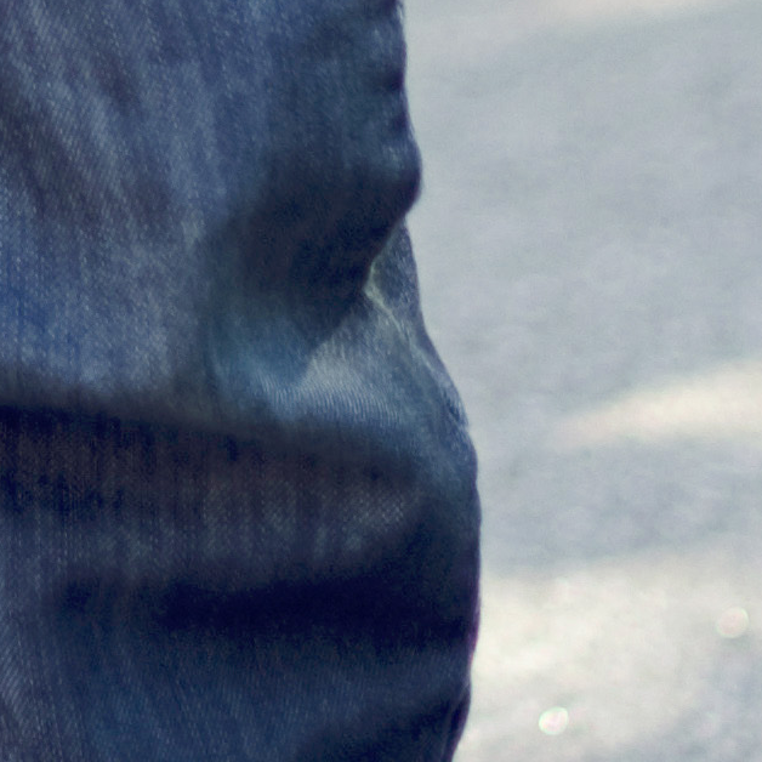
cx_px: -530
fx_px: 12427
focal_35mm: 499
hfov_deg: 3.5
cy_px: -1209
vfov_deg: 3.5
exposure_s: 1/500
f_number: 1.8
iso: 200
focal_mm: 50
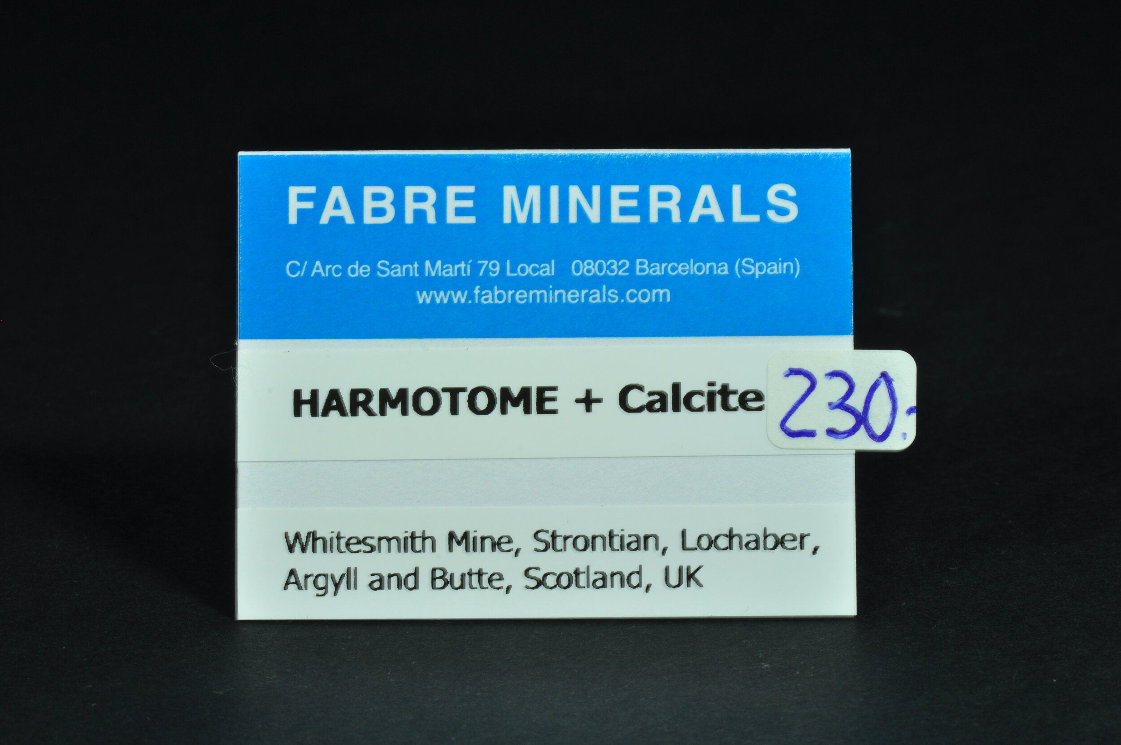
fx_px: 2799
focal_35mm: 90
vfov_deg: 15.1
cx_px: 560
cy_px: 372
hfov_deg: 22.6
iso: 250
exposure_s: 1/2.5
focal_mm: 60
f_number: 25
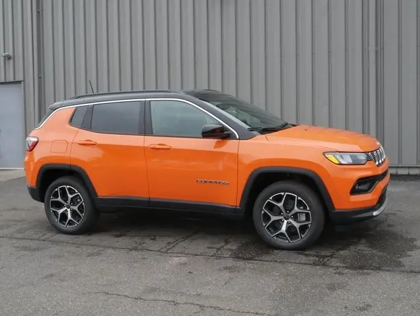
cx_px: 210
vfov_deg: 32.9
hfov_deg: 42.9
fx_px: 534
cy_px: 158
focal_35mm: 44
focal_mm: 22
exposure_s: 1/60
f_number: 20
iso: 640
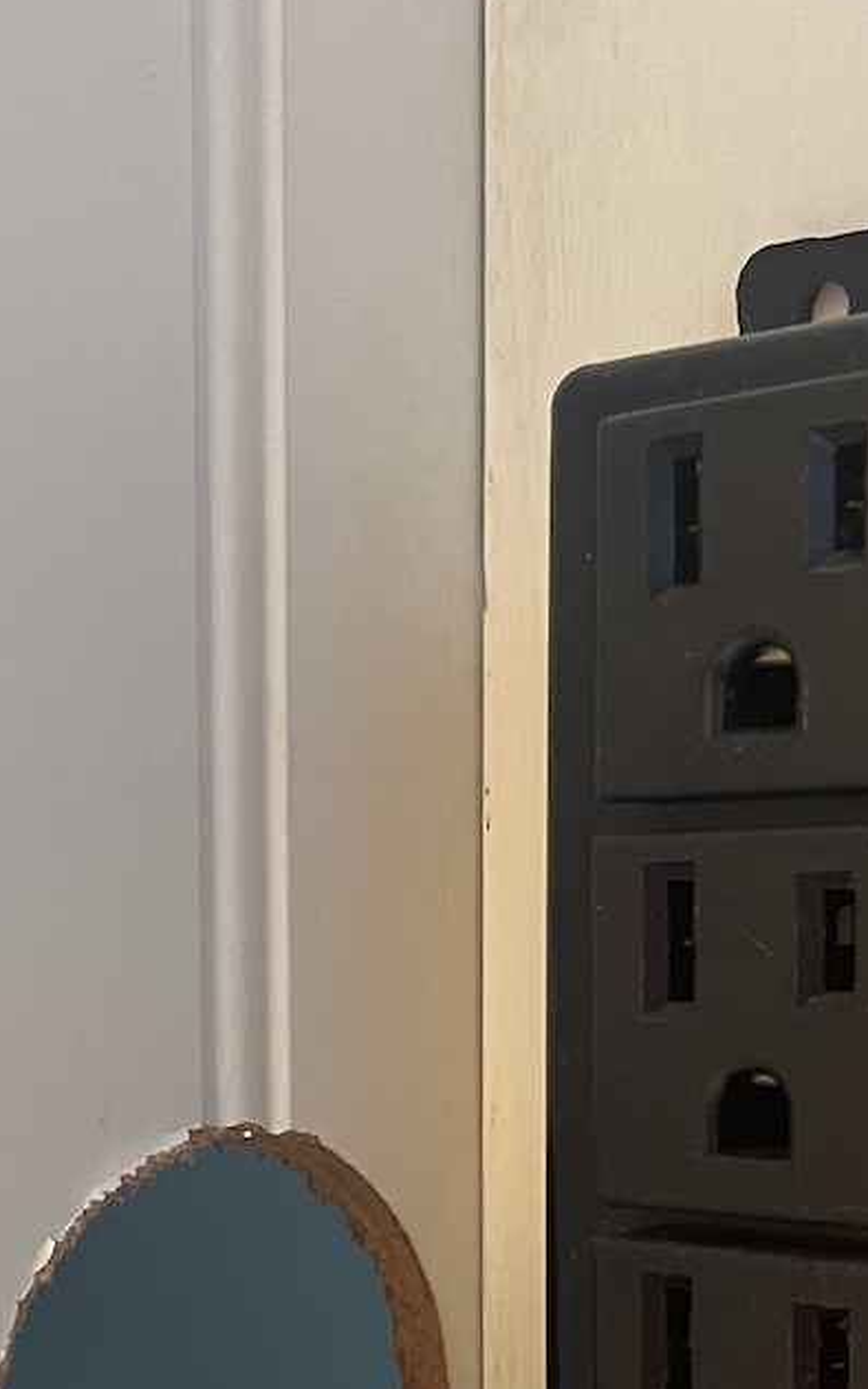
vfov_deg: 28.7
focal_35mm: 70
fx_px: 2648
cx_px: 139
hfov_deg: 18.4
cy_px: 1135
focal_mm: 4.2
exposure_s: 1/60
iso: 400
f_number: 1.6
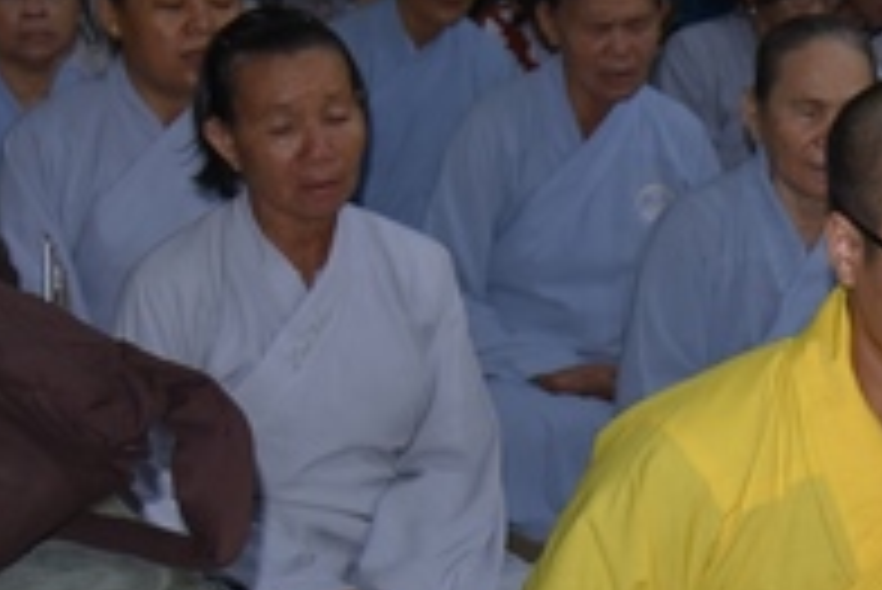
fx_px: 3089
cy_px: 405
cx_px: 1282
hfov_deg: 15.2
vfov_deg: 10.9
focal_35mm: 126
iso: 640
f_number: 4.5
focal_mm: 38
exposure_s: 1/60
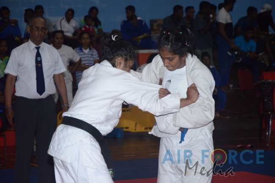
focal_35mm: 158
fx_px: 1202
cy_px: 92
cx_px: 138
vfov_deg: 8.7
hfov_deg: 13.1
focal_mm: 105
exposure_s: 1/200
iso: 1600
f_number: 5.6
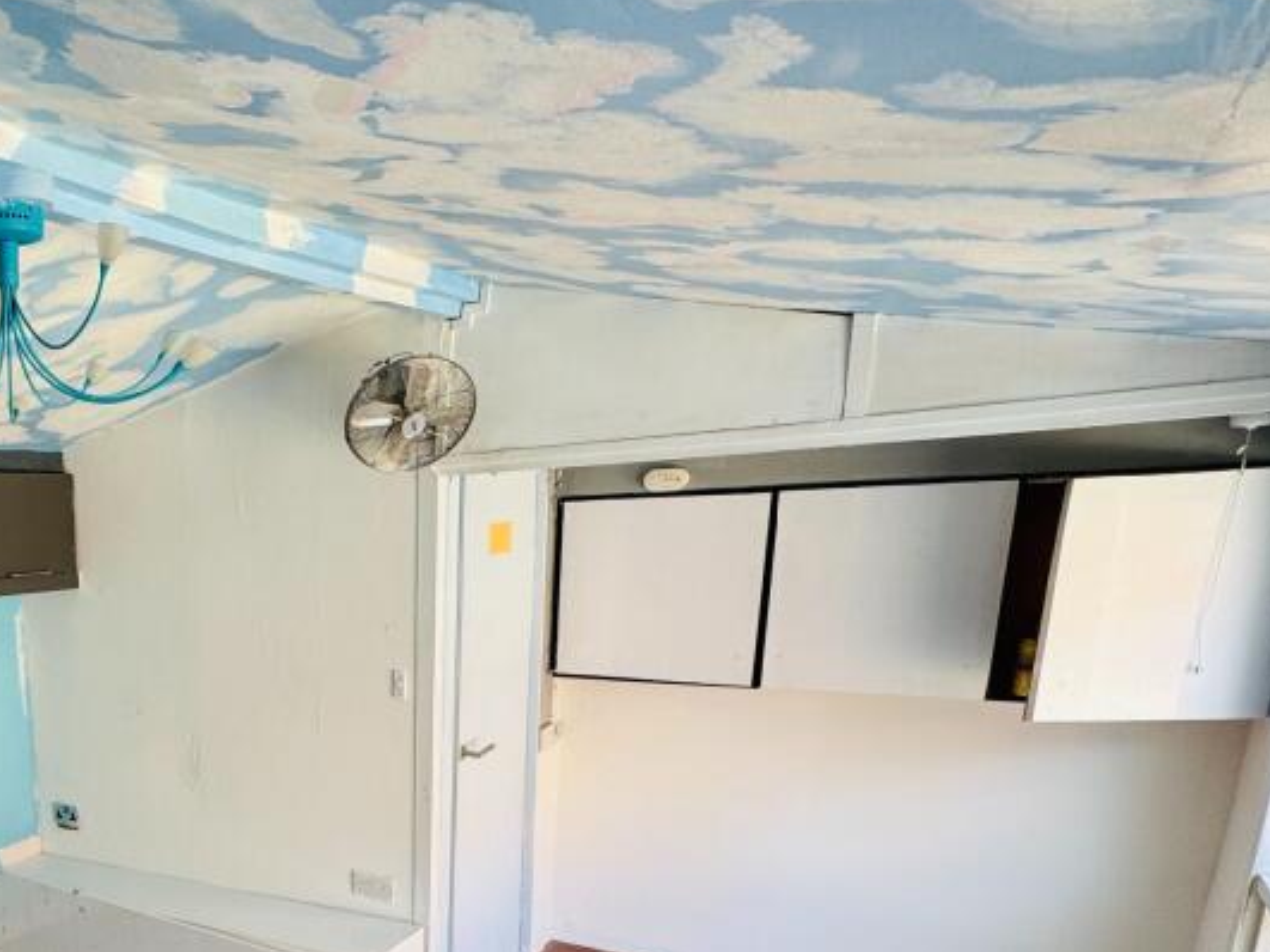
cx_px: 136
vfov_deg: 48.2
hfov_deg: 56.7
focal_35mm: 27
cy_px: 773
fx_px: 990
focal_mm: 2.22
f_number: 2.2
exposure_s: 1/99
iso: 50
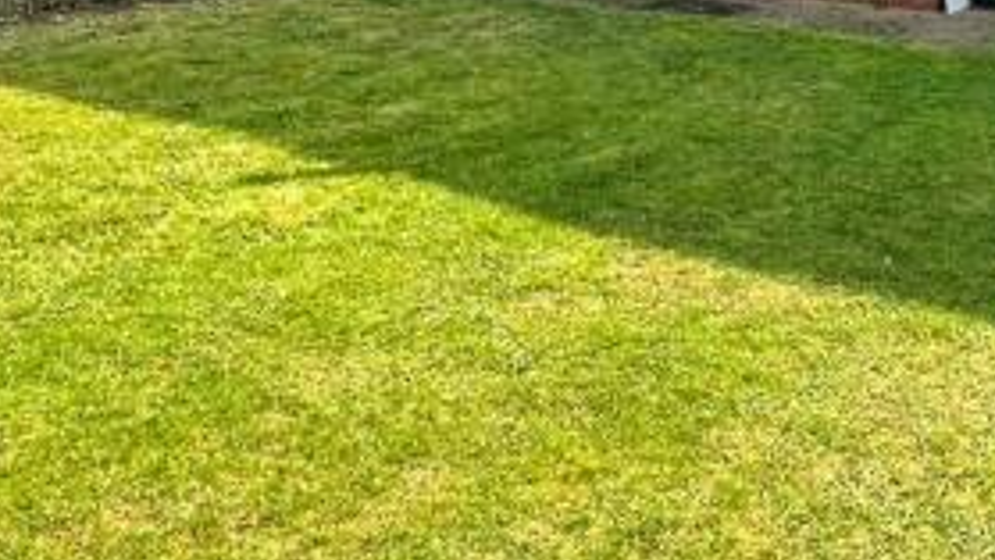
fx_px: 1478
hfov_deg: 34.0
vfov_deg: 18.5
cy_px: -328
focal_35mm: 56
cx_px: 988
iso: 40
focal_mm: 2.22
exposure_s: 1/540
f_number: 2.2
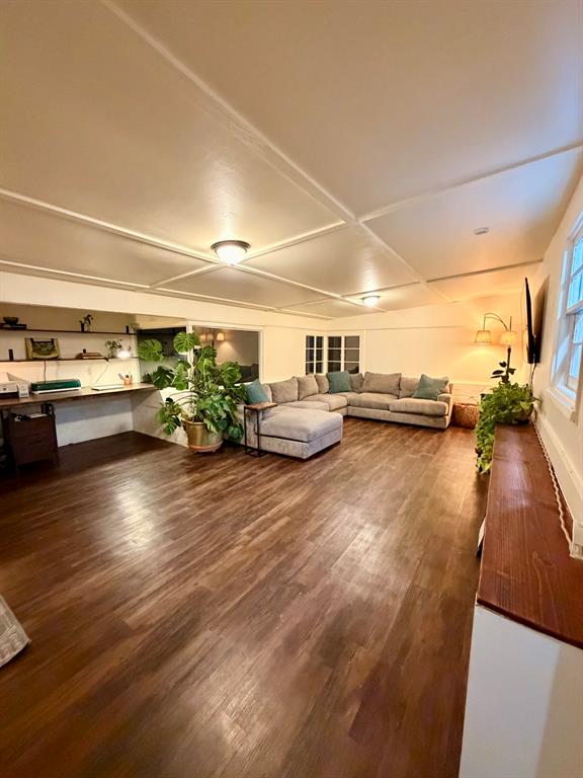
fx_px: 314
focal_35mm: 14
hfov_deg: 85.7
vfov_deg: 102.1
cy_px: 389
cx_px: 292
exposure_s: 1/60
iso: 1000
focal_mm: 2.22
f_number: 2.2
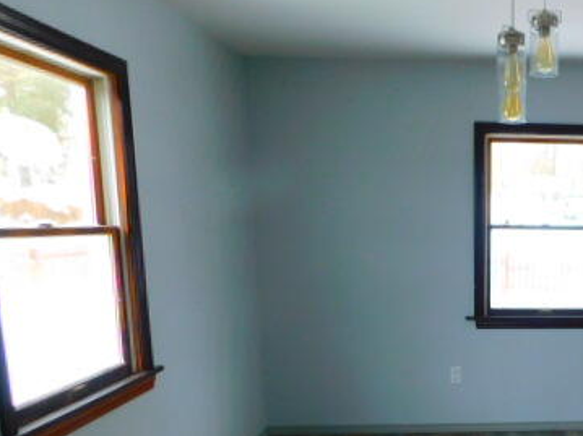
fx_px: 690
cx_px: 516
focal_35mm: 41
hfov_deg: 42.3
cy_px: 379
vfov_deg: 33.5
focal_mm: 4
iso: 125
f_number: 3
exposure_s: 1/50
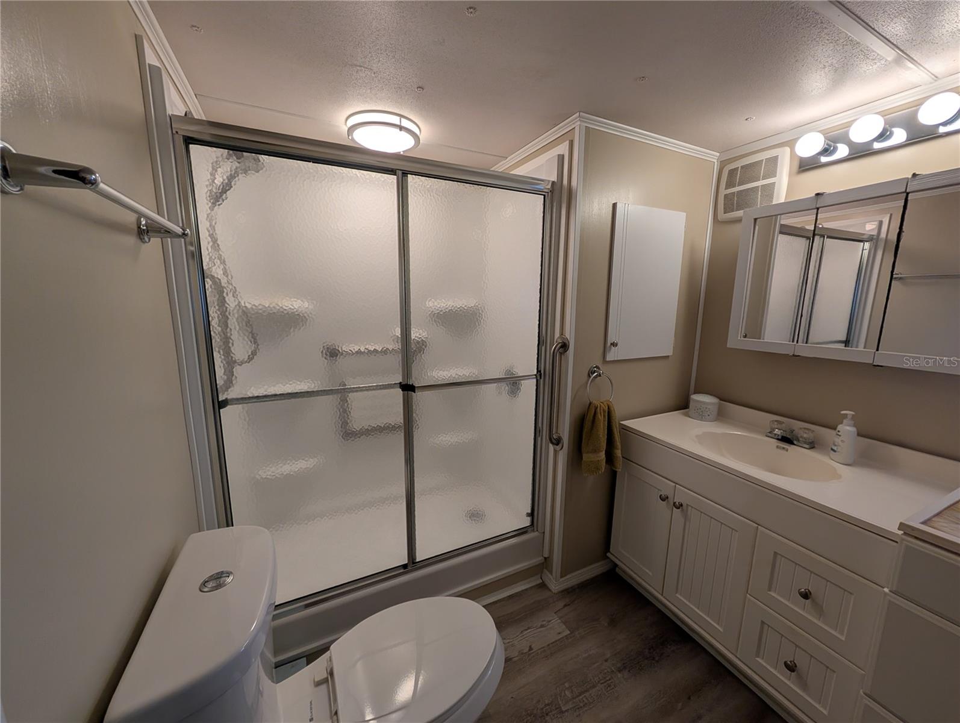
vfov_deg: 94.6
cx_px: 480
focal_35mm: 12
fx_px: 333
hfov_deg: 110.5
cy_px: 362
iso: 48
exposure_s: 1/141
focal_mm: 2.02
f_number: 1.7
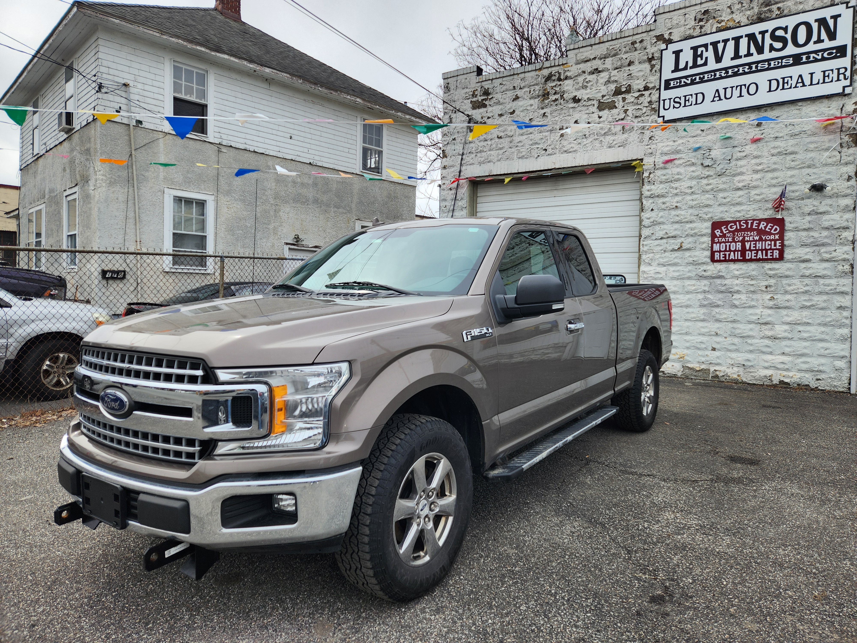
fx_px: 569
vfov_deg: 58.9
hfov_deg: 73.9
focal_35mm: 23
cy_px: 322
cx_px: 428
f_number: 1.8
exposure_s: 1/1391
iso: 20
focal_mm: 5.4
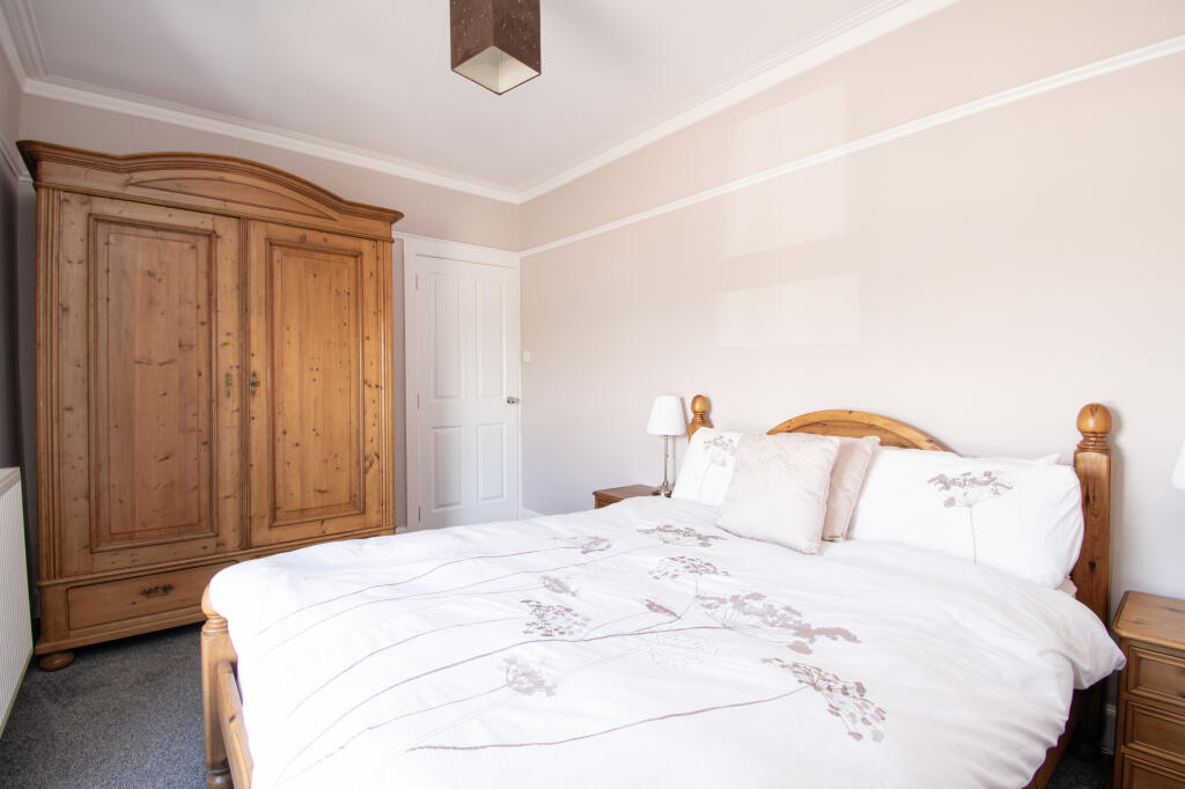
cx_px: 592
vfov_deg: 77.3
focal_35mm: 15
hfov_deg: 100.4
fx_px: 494
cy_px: 394
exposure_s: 1/3
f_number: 10
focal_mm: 10
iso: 250
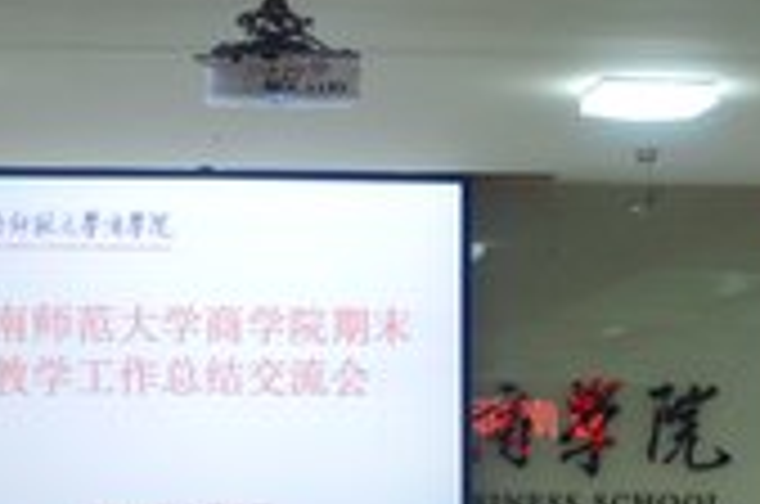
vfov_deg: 8.9
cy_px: 1082
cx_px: 459
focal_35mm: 142
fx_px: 2992
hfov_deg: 14.5
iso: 800
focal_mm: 20
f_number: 3.5
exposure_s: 1/50
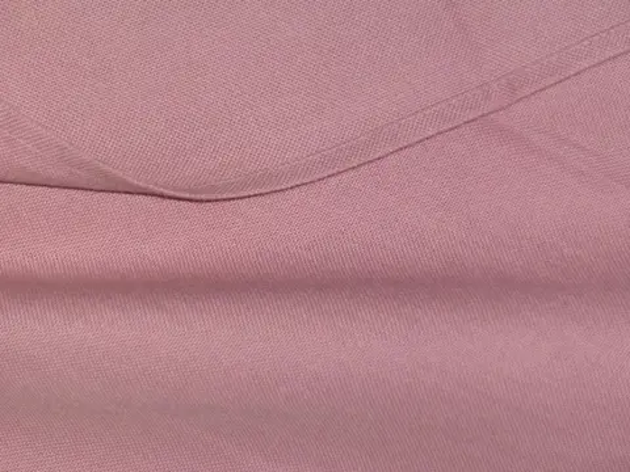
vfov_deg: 8.8
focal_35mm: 168
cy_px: 236
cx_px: 315
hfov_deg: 11.8
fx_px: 3058
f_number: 4.8
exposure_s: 1/125
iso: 64
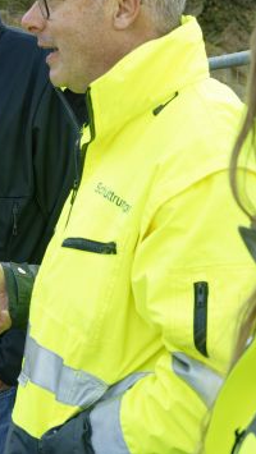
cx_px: 136
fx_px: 1278
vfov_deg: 20.1
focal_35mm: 106
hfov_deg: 11.4
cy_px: 163
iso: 400
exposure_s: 1/125
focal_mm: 52
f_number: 9
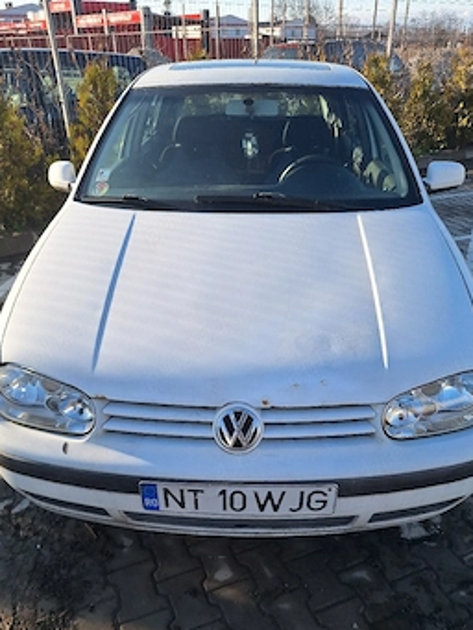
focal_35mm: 27
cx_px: 238
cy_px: 366
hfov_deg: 51.4
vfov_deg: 64.9
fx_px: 492
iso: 40
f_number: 1.8
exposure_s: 1/1429
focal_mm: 5.54
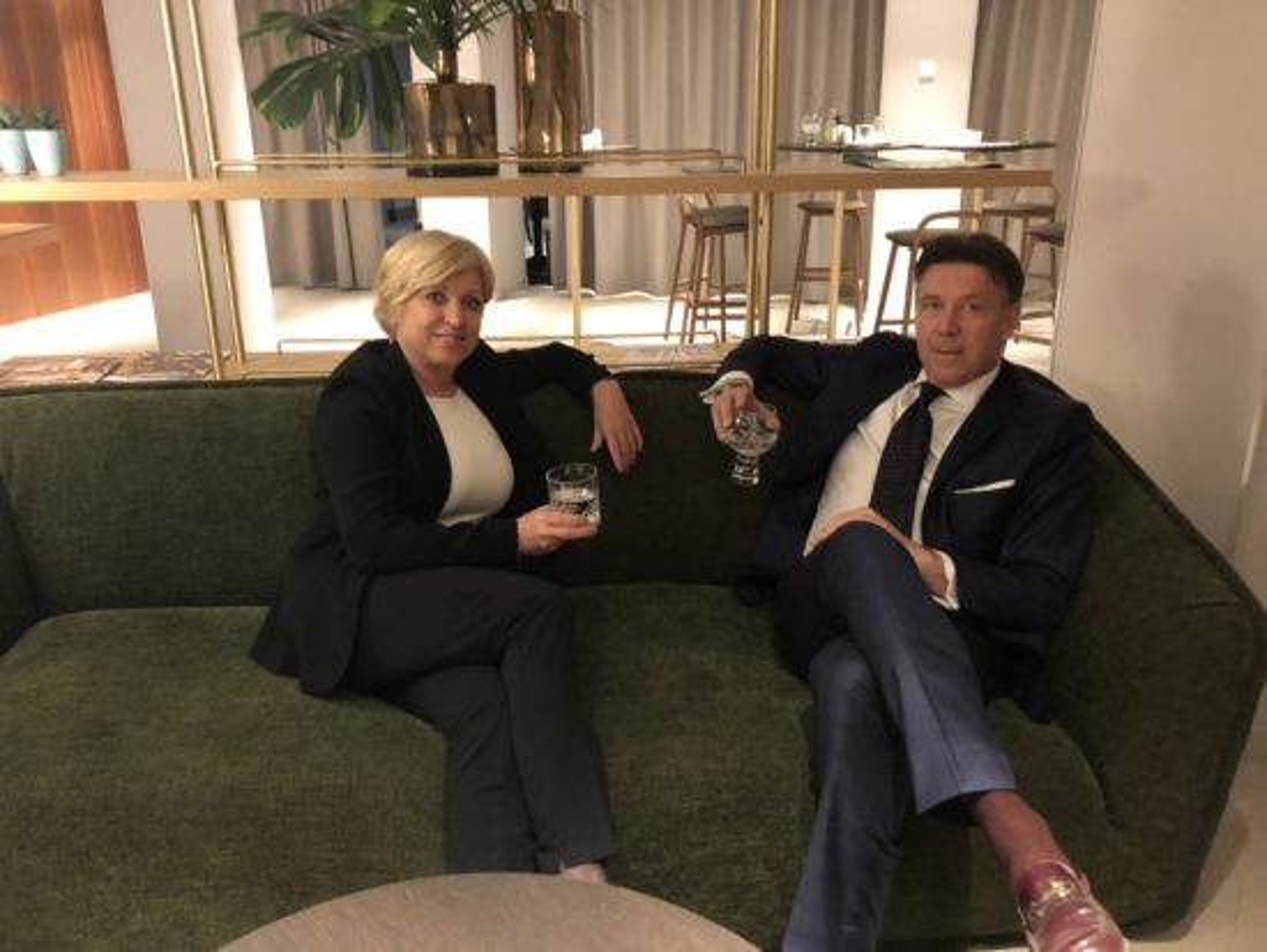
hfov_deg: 63.4
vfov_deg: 49.8
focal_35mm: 28
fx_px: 1025
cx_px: 634
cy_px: 476
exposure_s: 1/6
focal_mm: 3.99
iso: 80
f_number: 1.8
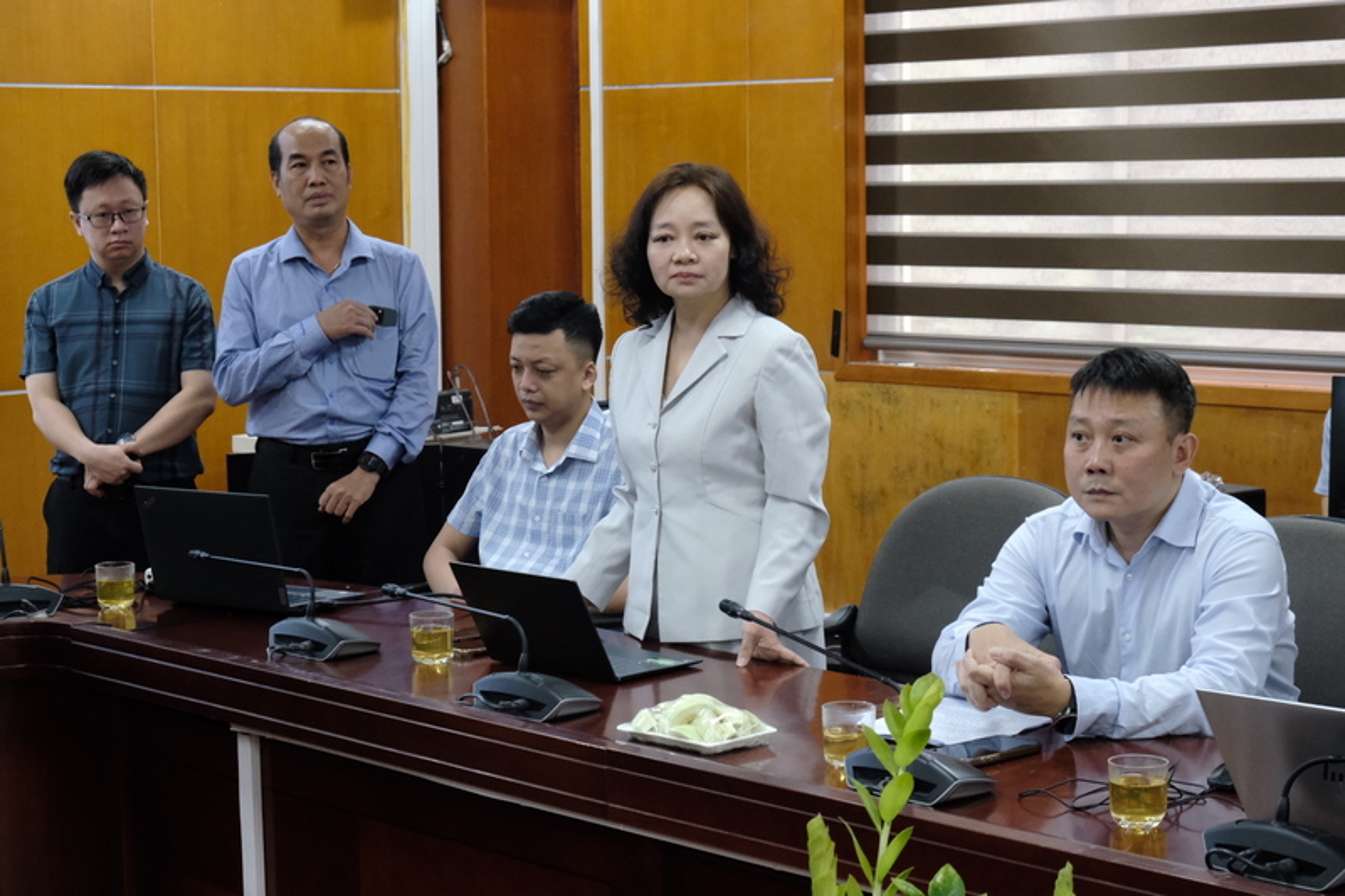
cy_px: 448
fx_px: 2577
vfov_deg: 19.7
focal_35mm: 69
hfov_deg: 29.2
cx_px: 672
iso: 5000
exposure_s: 1/125
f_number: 8
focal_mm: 46.3
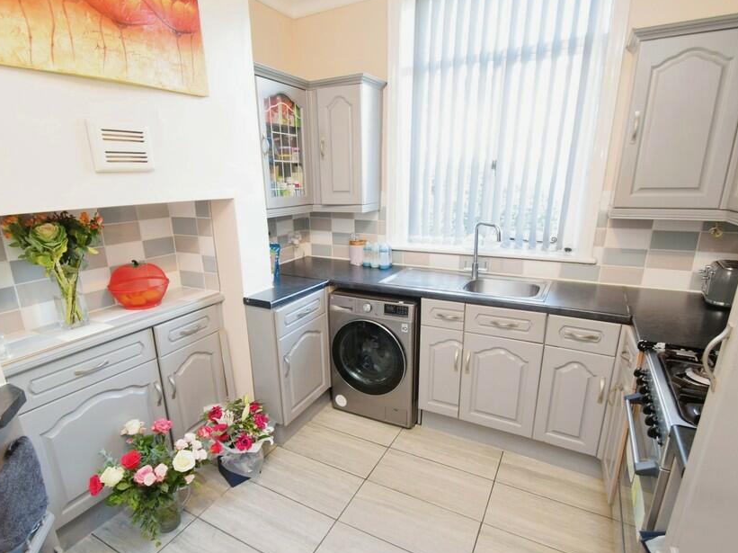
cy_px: 296
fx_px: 384
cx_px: 349
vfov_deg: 71.5
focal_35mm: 18
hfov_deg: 87.7
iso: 900
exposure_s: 1/60
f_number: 3.5
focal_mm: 10
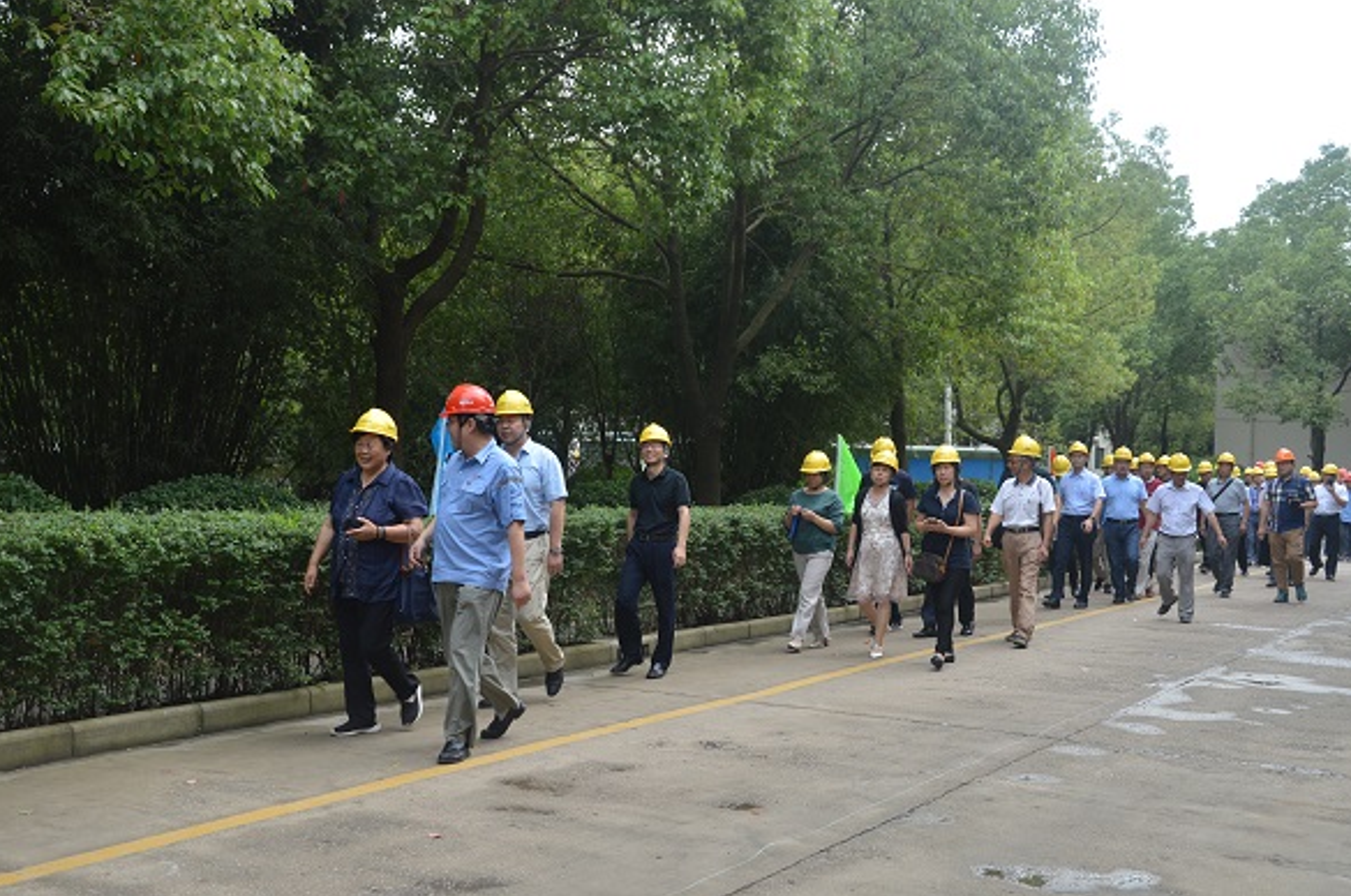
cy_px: 453
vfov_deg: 33.3
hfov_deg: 48.5
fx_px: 1499
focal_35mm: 40
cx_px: 672
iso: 140
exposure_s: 1/125
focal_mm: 26
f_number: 5.6
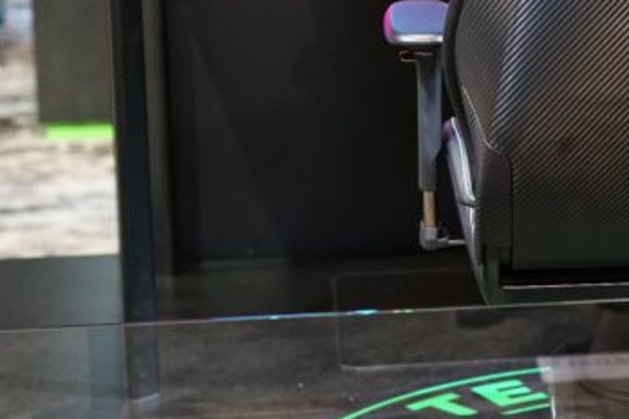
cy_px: 44
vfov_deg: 9.3
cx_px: 596
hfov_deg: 13.8
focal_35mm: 147
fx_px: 2568
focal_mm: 50
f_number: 2
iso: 2000
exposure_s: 1/160
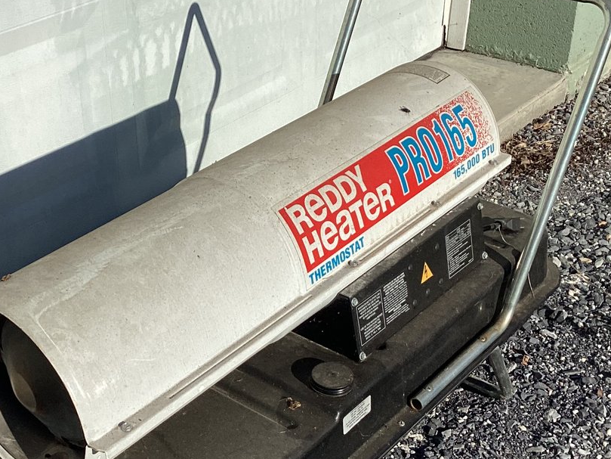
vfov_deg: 25.2
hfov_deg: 33.0
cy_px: 274
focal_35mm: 58
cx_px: 219
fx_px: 1024
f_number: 2.4
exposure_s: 1/3135
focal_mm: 3.3
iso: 25
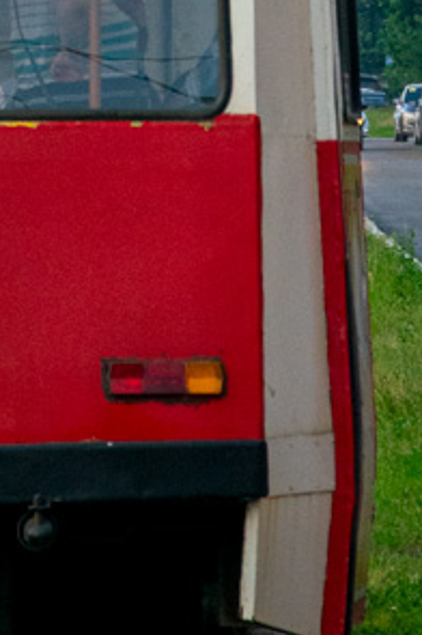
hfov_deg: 1.8
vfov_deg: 2.7
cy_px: -428
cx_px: -64
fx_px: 13666
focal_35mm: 775
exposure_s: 1/500
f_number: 5.6
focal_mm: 105
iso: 400
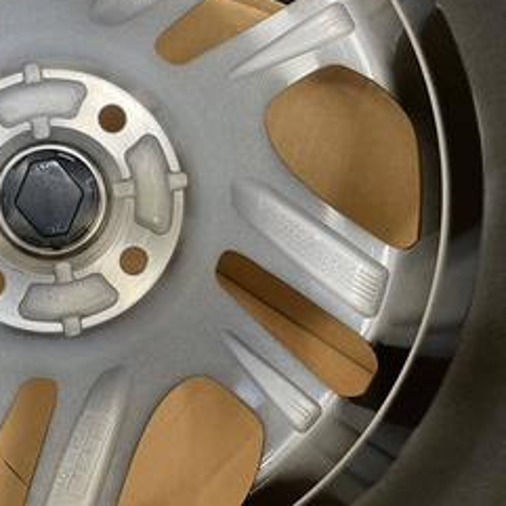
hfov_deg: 36.4
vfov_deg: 38.9
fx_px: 711
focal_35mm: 43
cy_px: 191
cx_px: 38
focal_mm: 4.2
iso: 125
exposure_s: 1/65
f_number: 1.6
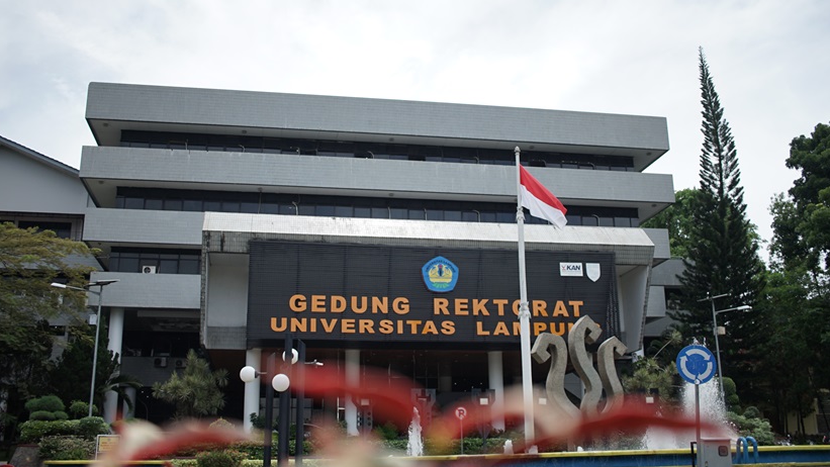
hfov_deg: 52.8
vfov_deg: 31.2
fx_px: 836
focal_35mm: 38
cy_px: 206
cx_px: 417
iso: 100
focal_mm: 24
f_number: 2.8
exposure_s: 1/1600
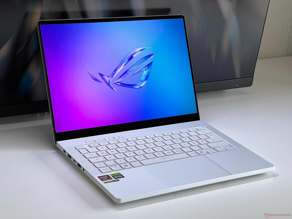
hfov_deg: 25.3
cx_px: 146
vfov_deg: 19.1
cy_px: 110
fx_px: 650
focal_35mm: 77
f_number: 2.8
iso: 80
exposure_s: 1/99
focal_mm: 9
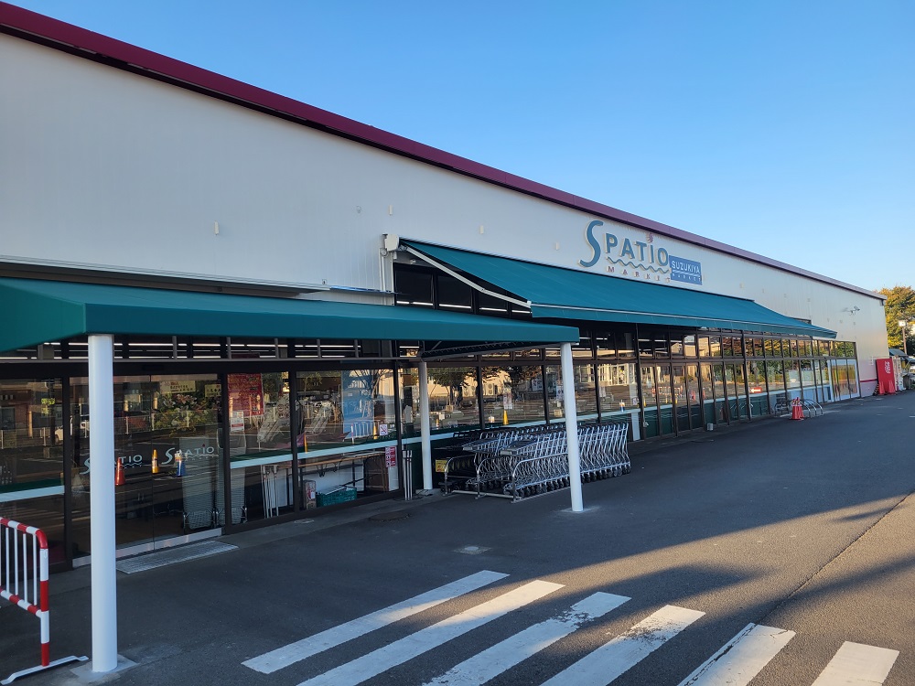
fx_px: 687
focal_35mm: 26
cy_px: 343
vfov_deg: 53.1
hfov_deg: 67.3
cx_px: 458
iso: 40
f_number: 1.8
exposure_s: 1/638
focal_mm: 5.4
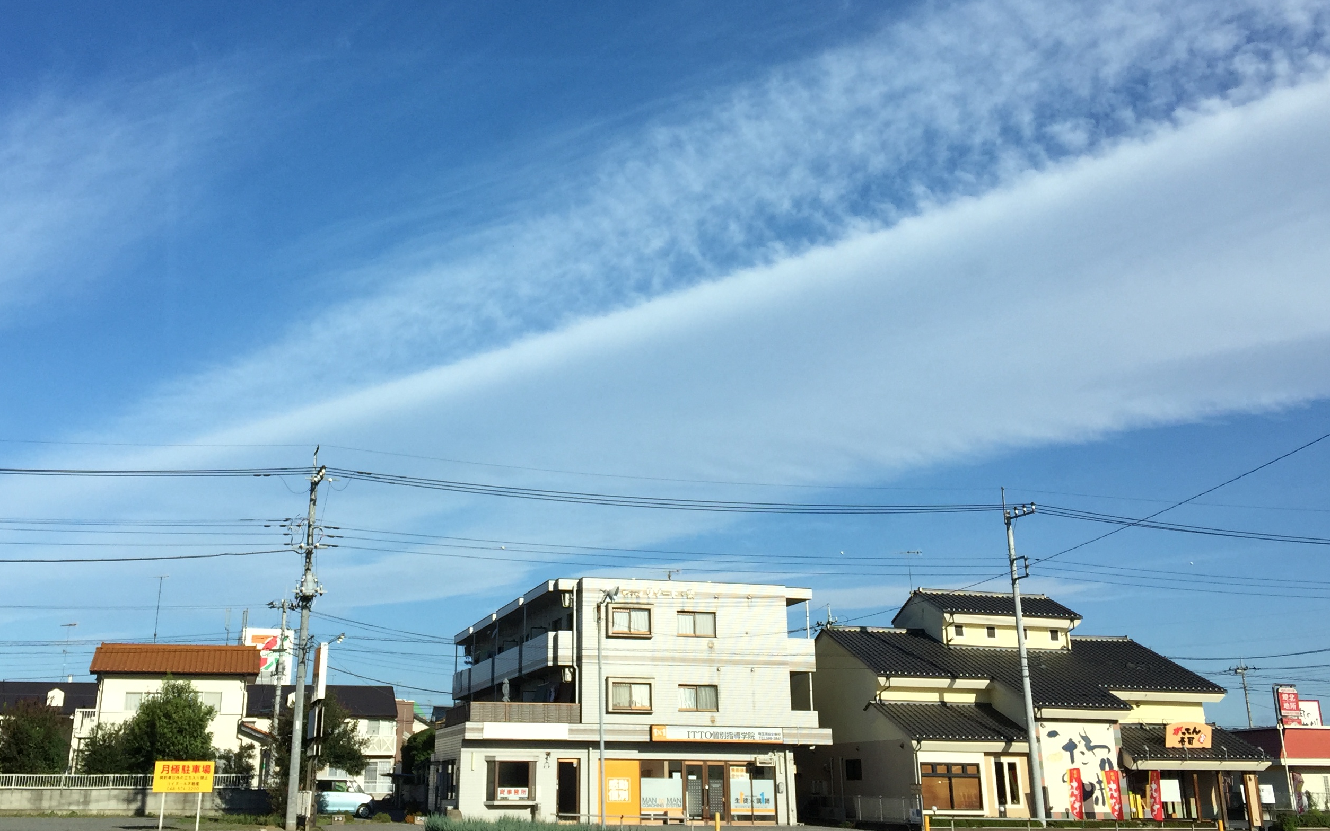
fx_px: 1450
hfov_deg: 49.1
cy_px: 247
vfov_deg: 31.6
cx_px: 576
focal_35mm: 40
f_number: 2.2
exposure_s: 1/2083
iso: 32
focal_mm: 4.15
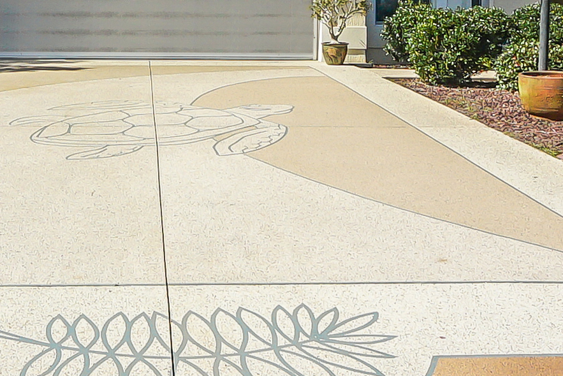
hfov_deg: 41.4
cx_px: 190
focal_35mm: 47
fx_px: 735
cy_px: 125
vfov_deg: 28.5
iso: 320
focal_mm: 10
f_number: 11
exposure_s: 1/640
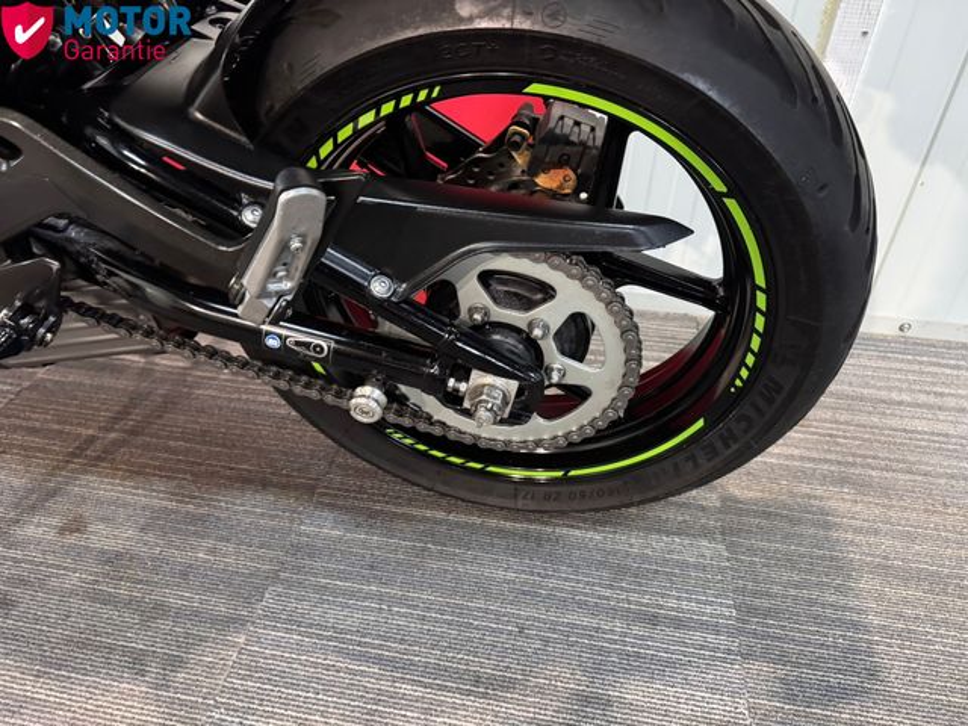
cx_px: 484
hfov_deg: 71.6
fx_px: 671
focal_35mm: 24
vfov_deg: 56.8
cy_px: 363
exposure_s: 1/33
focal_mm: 6.76
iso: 1000
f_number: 1.78
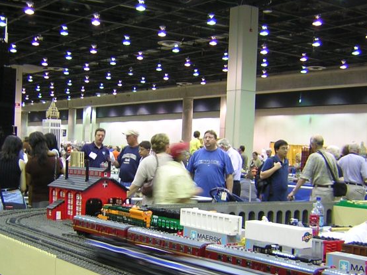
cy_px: 161
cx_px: 153
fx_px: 551
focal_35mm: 52
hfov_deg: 36.7
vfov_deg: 28.0
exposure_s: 1/3.7
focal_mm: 4.7
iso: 100
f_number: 2.6
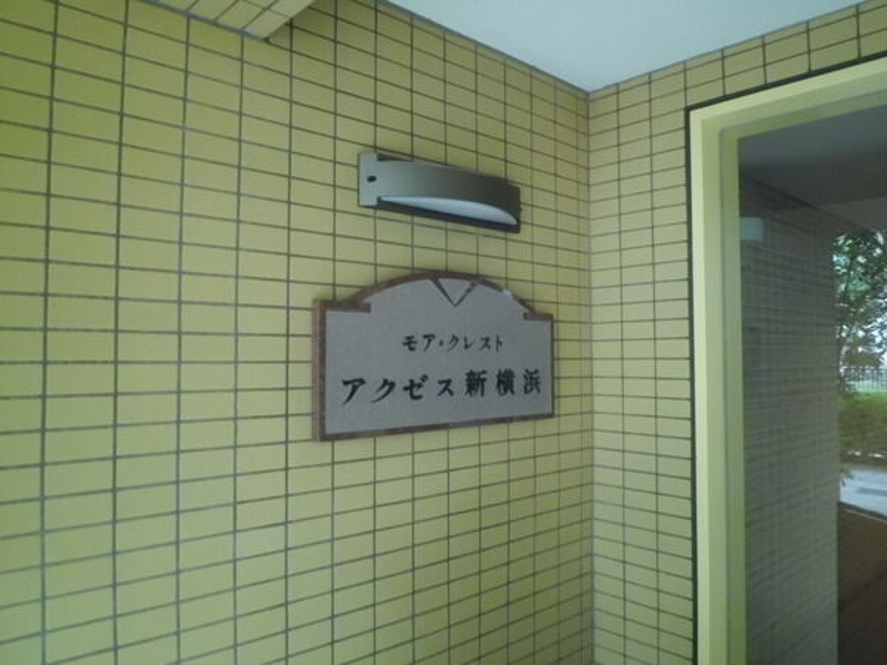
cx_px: 444
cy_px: 332
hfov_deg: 67.3
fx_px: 666
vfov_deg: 53.1
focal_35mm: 26
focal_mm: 4.7
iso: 800
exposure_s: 1/50
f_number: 2.8
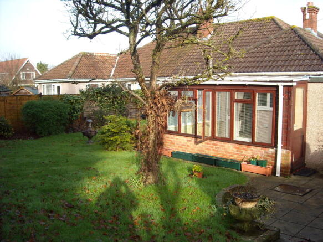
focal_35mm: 35
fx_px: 327
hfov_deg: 52.6
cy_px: 121
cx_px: 162
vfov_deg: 40.7
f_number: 2.8
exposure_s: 1/209
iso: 64
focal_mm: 5.7
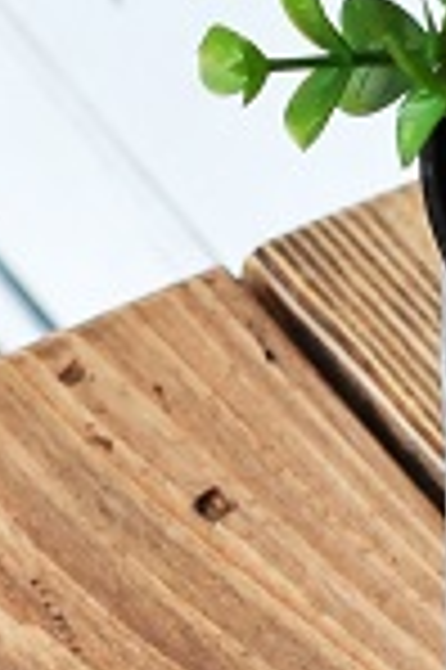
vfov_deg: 5.2
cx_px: -45
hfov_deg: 3.5
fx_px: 7221
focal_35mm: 388
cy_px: 1430
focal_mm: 35
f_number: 5
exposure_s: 1/100
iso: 250
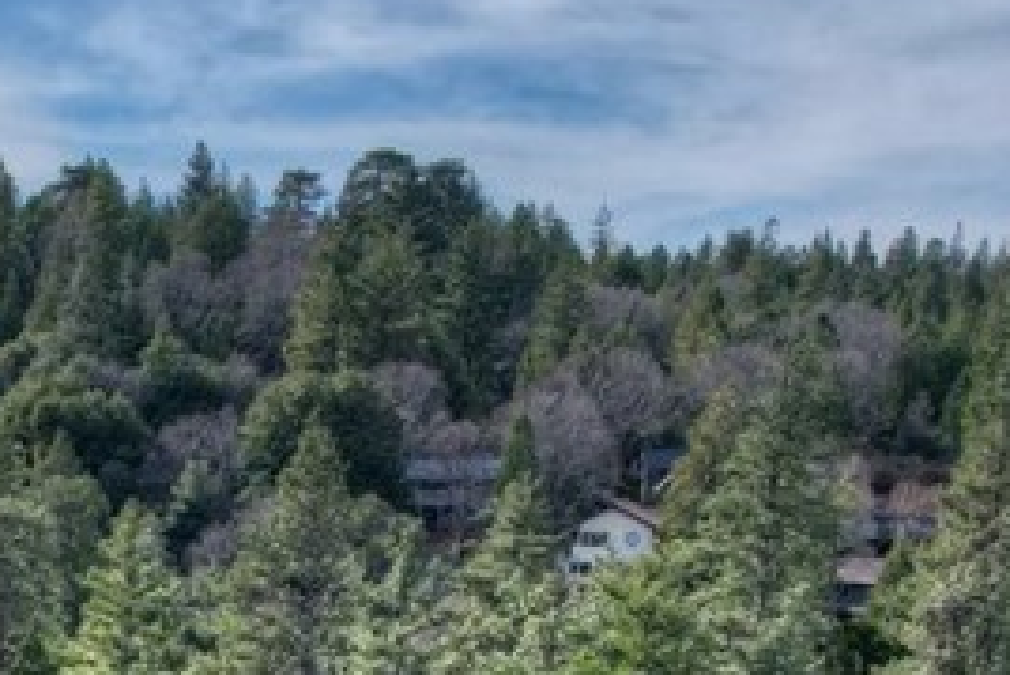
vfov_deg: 14.7
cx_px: -94
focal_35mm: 84
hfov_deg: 22.8
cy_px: 1133
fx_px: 2358
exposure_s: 1/2000
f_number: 2.8
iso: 110
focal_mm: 8.4
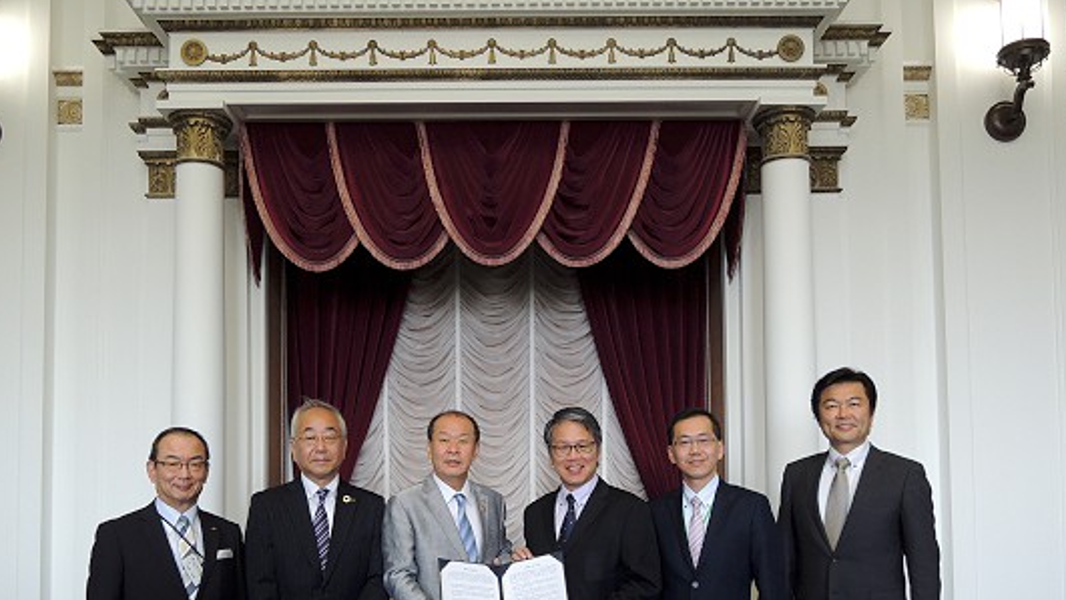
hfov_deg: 61.0
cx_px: 512
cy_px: 467
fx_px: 905
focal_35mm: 32
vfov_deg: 35.7
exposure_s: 1/30
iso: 160
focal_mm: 4.3
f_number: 2.8
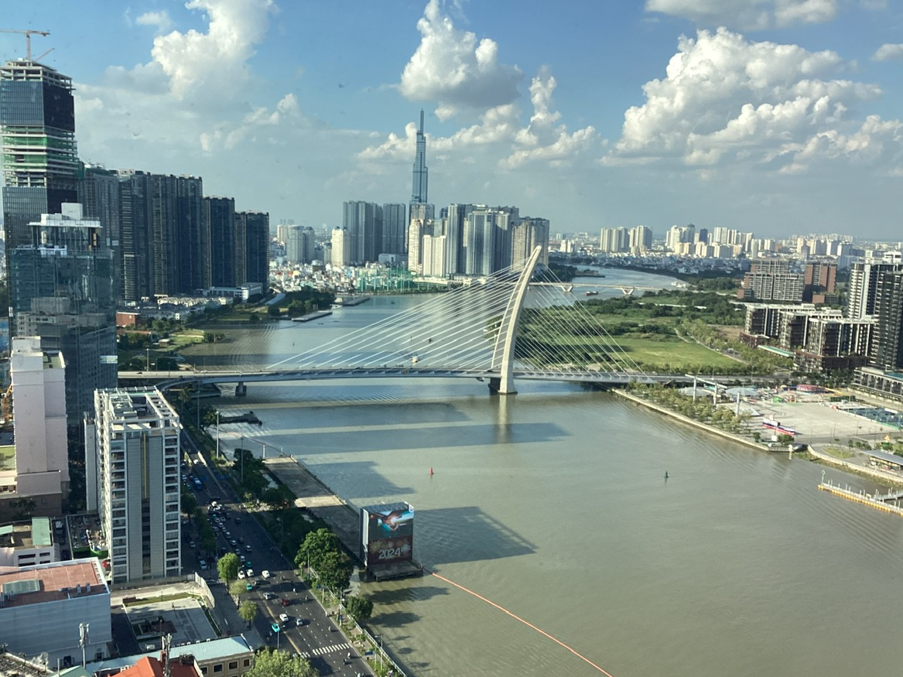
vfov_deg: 41.8
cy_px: 365
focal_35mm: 34
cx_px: 418
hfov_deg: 53.9
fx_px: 887
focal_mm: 3.3
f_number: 2.4
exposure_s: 1/188
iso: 25
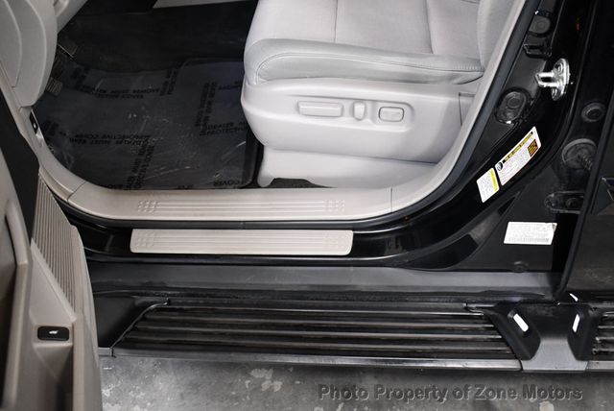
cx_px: 307
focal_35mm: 36
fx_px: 615
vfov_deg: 36.9
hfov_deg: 53.1
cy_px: 206
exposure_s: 1/125
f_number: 3.5
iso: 1800
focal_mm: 18
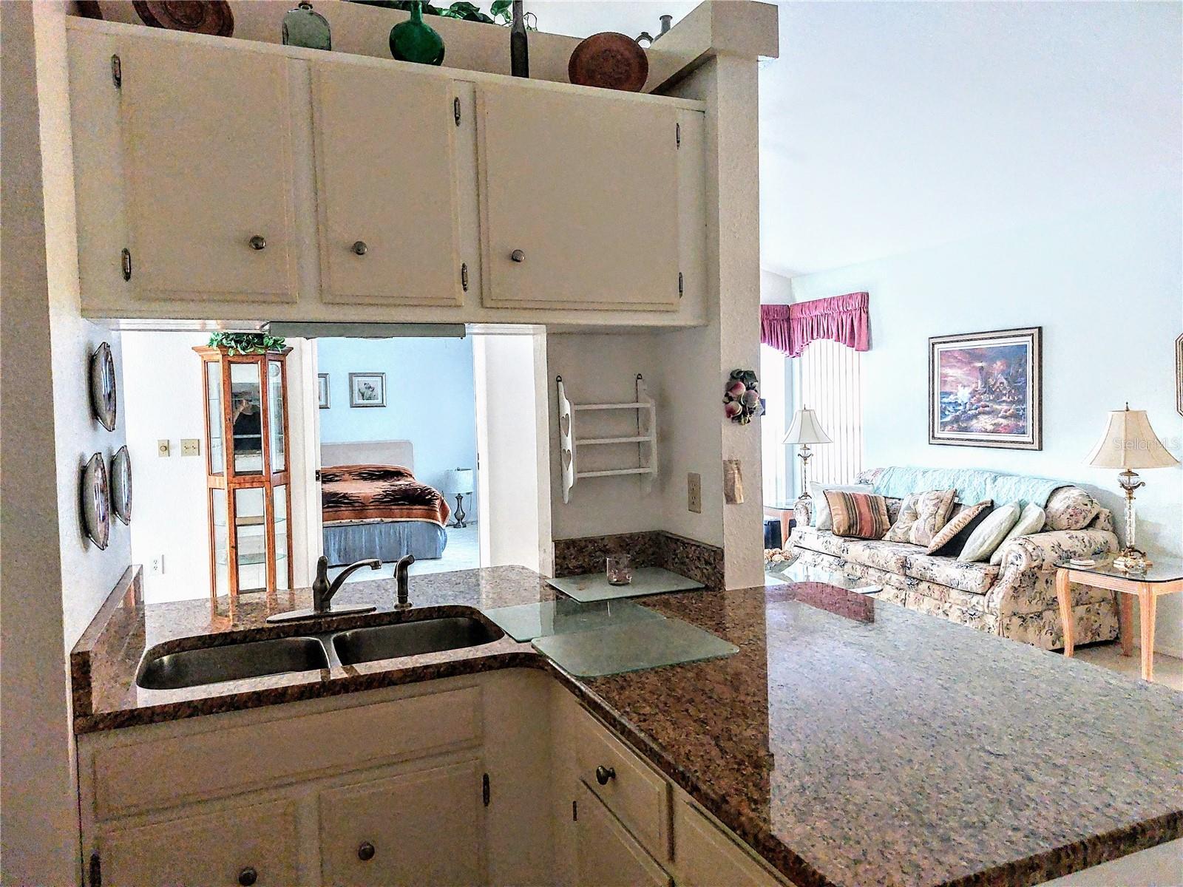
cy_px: 444
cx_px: 592
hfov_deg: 71.6
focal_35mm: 24
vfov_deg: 56.8
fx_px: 820
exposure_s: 1/40
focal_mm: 5.23
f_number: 1.8
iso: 500
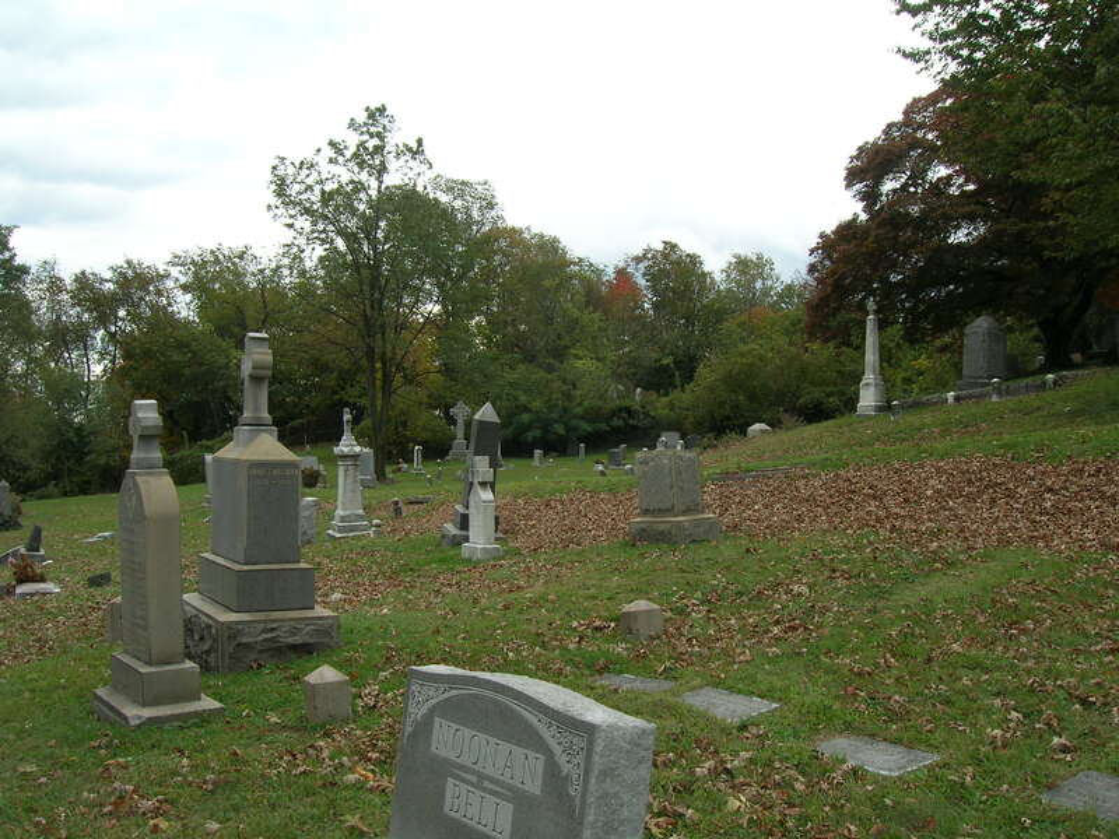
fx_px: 1099
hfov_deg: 54.0
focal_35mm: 34
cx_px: 560
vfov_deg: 41.8
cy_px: 420
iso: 50
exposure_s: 1/110
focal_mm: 5.7
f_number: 4.9
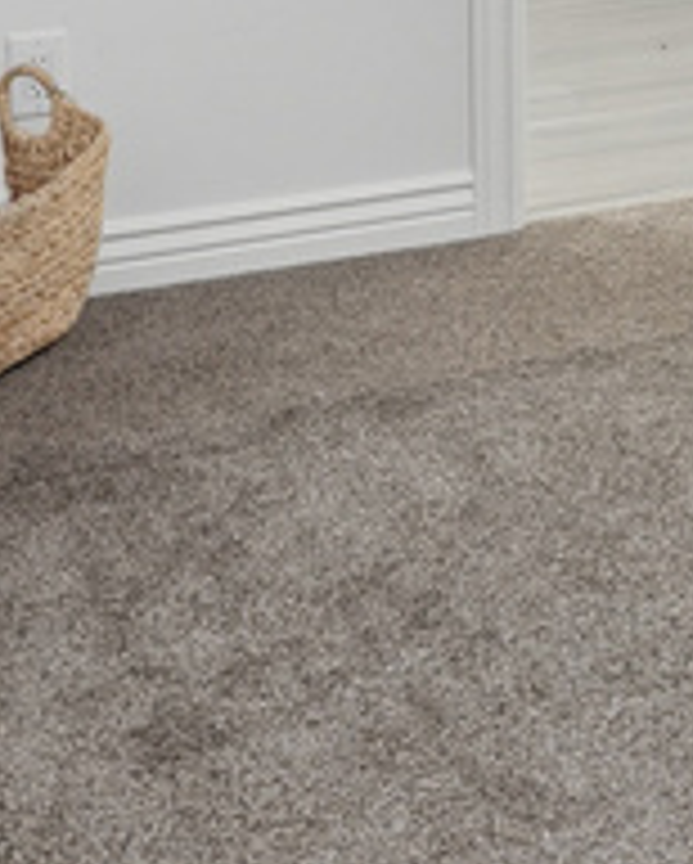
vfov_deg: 19.8
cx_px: 1256
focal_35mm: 80
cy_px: -522
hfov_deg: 16.2
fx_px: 2048
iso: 250
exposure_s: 1/15
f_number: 9
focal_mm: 16
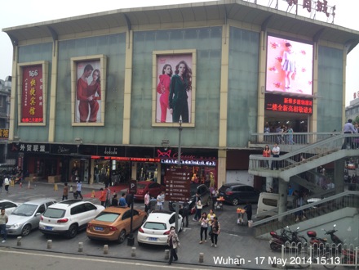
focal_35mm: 30
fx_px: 311
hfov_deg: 60.0
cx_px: 180
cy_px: 135
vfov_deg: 46.8
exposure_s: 1/244
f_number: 2.2
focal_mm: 4.12
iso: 32
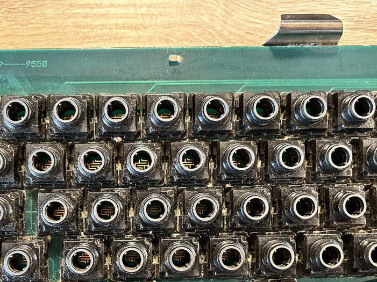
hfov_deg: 48.6
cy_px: 203
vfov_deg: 37.0
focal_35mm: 38
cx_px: 143
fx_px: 414
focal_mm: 5.7
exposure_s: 1/33
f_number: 1.5
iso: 640
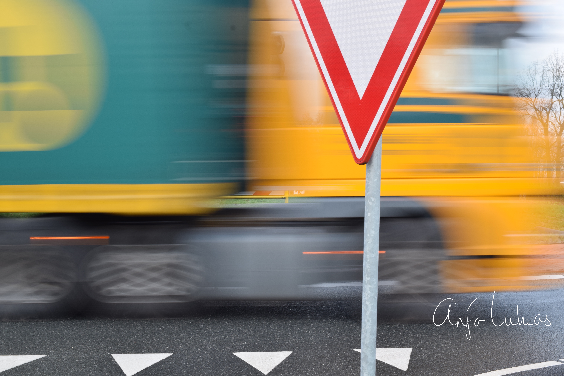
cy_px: 188
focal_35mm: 54
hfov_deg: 36.9
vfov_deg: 25.1
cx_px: 282
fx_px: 846
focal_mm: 36
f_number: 16
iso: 100
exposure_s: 1/6
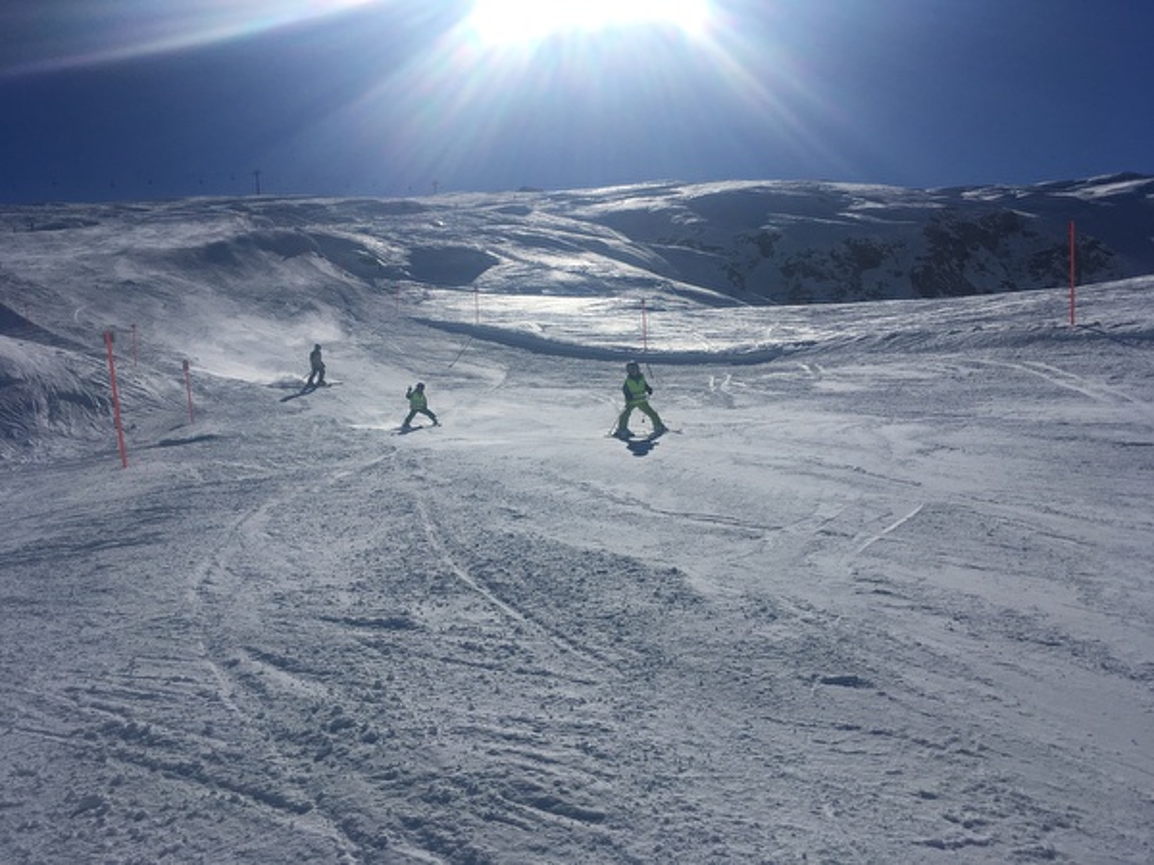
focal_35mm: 29
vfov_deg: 48.2
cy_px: 432
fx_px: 967
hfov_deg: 61.7
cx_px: 577
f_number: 2.2
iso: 25
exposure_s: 1/10989
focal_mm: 4.15
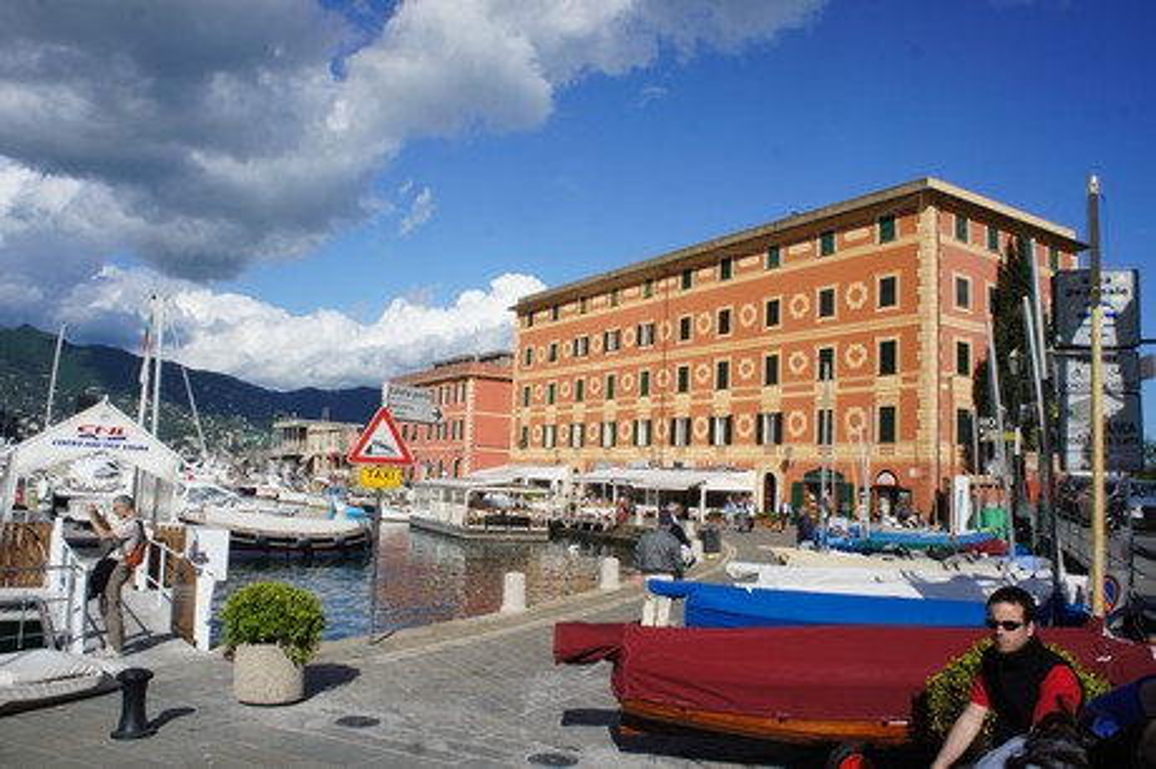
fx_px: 866
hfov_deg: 67.4
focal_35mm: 27
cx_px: 578
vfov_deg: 47.9
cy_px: 384
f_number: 11
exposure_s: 1/400
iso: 200
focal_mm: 18
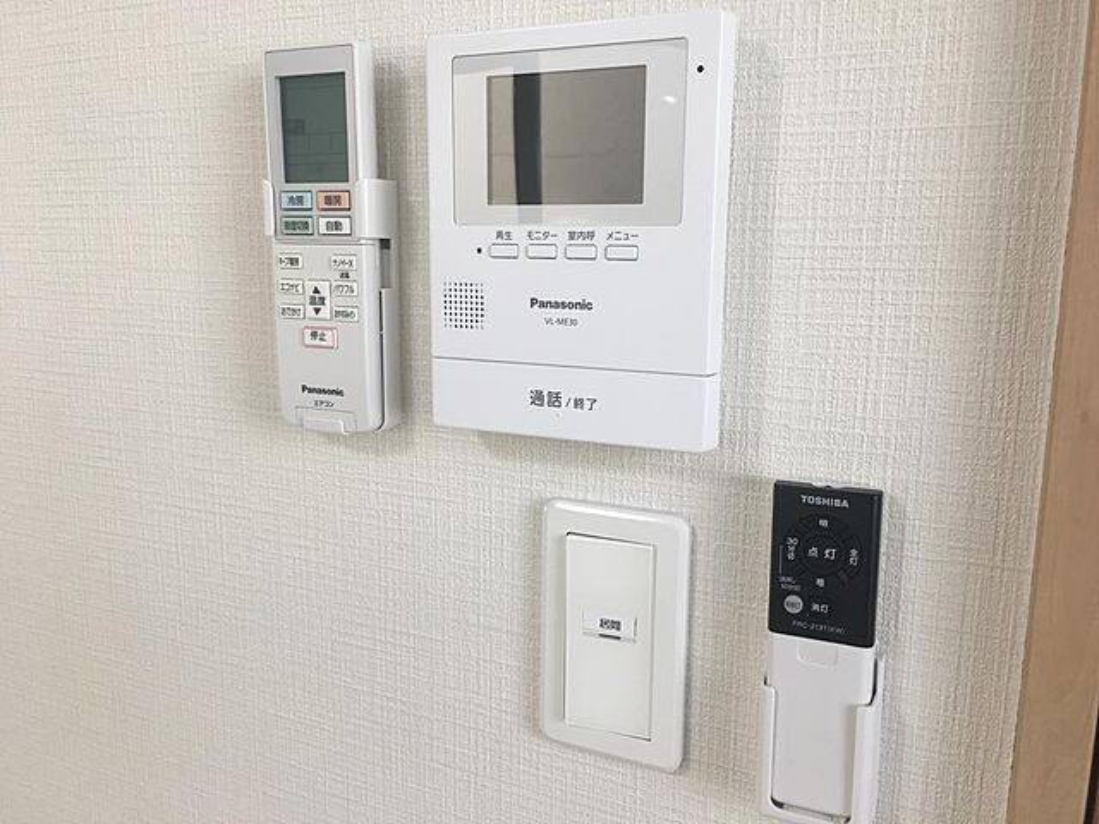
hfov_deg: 61.7
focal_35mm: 29
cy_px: 412
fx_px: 921
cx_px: 550
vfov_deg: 48.2
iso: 32
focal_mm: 4.15
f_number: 2.2
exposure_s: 1/60
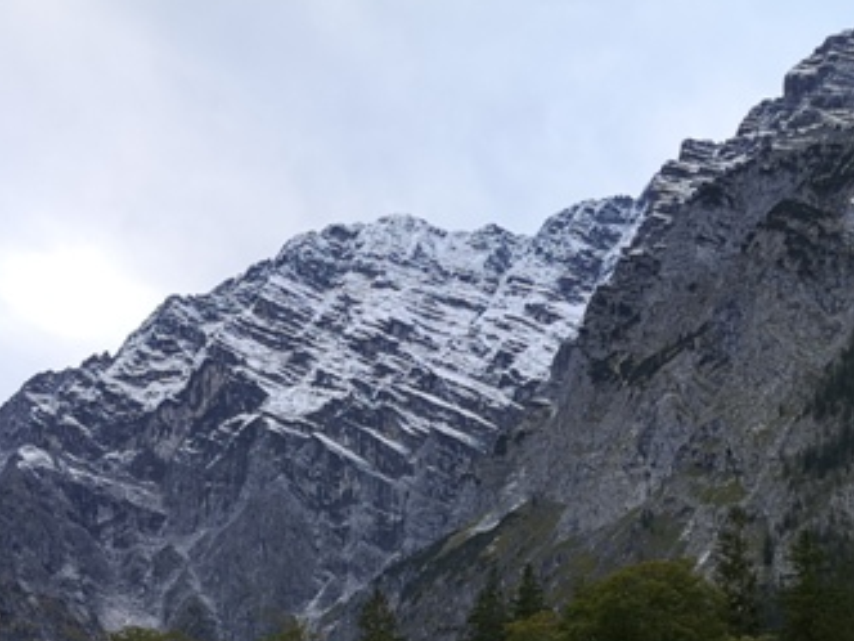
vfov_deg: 21.9
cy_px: 613
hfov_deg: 29.7
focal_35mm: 65
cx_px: 301
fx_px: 1604
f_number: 1.8
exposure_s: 1/353
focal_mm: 3.95
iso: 50
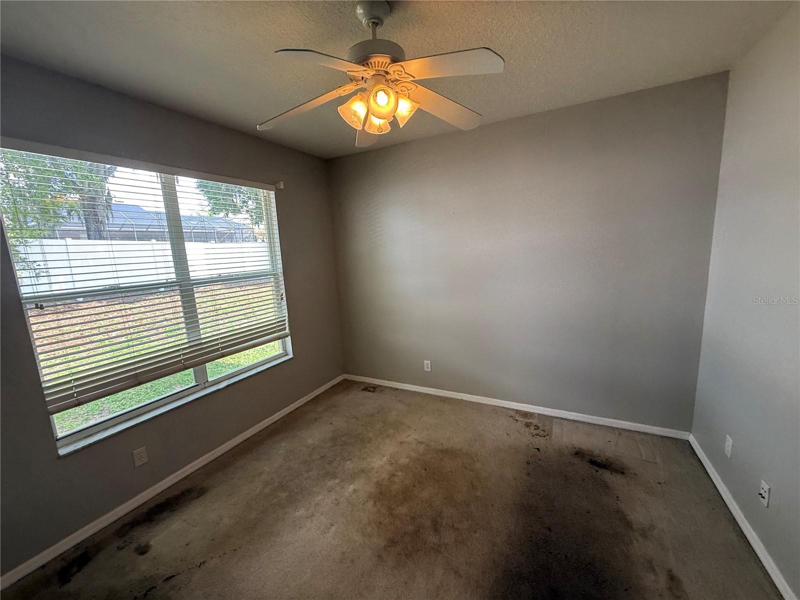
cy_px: 300
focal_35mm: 14
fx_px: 324
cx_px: 400
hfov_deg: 102.1
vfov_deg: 85.7
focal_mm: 2.22
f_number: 2.2
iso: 125
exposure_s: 1/99
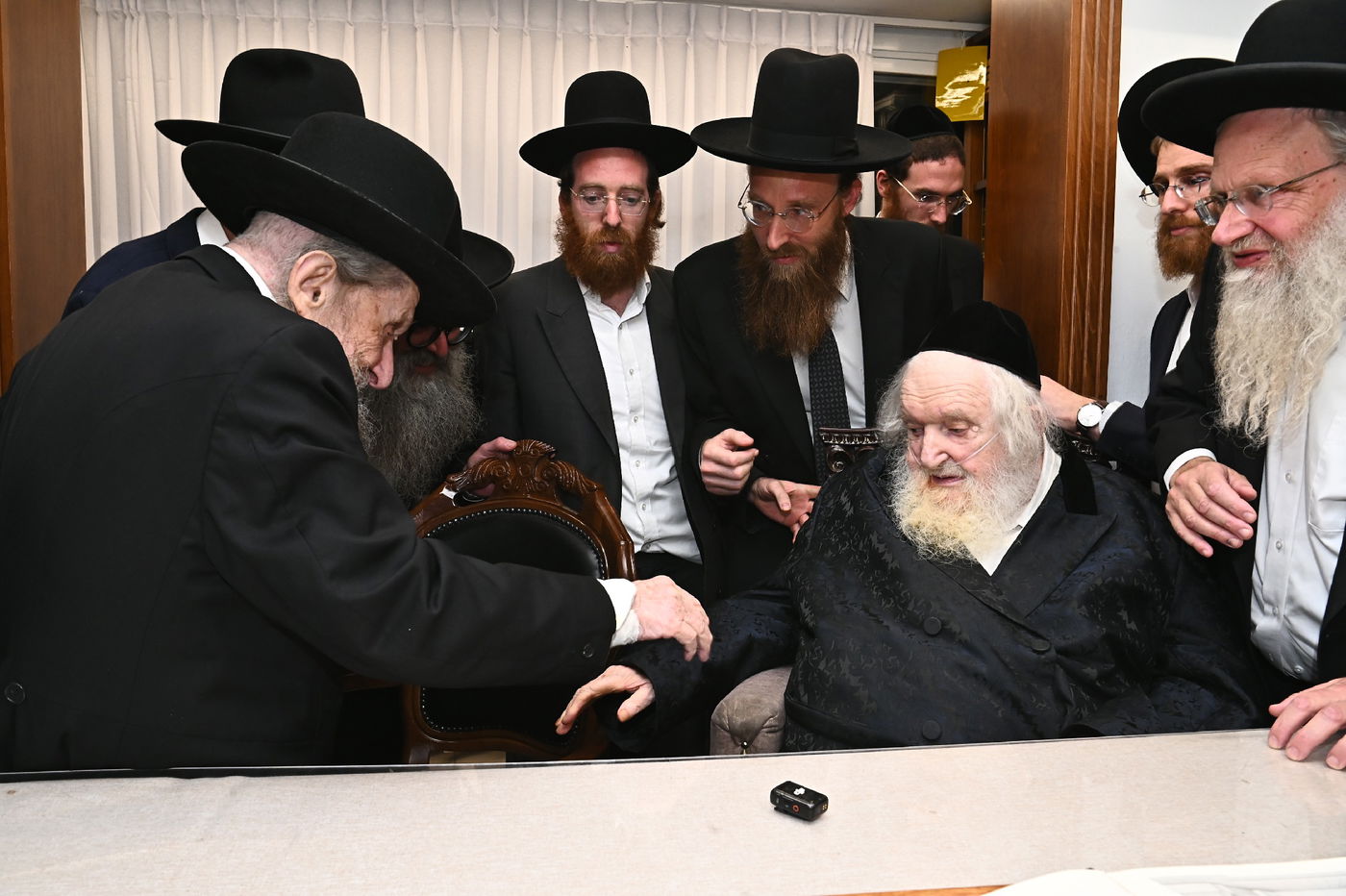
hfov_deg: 63.7
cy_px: 448
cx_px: 673
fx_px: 1084
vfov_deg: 44.9
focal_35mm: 29
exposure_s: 1/125
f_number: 13
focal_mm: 29
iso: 1600
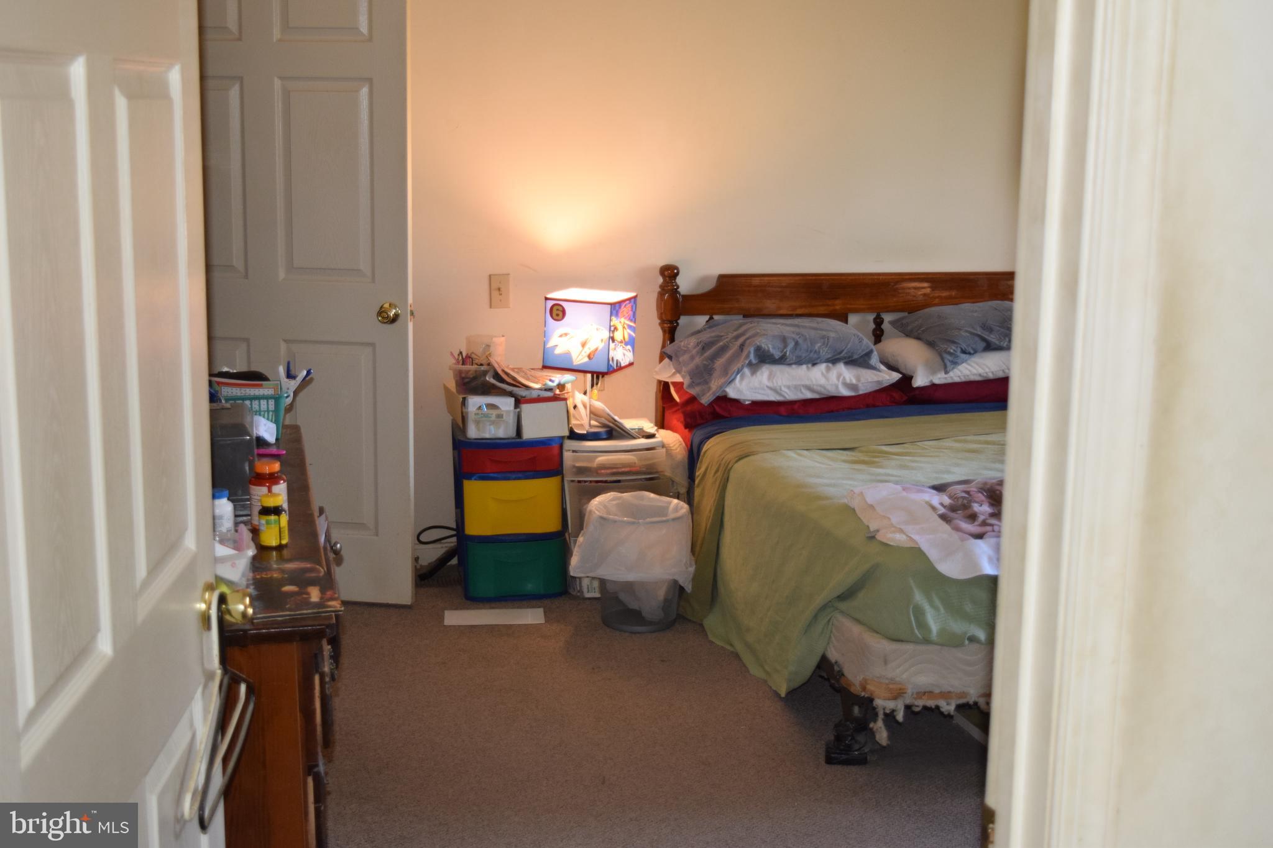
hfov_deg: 42.3
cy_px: 424
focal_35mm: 46
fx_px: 1644
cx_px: 636
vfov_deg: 28.9
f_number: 4.2
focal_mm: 31
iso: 900
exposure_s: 1/60
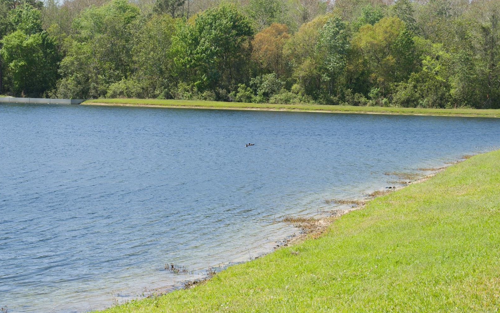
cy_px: 148
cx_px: 250
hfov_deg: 24.5
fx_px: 1152
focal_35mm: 85
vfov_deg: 15.5
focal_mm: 55
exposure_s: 1/250
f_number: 8
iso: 200
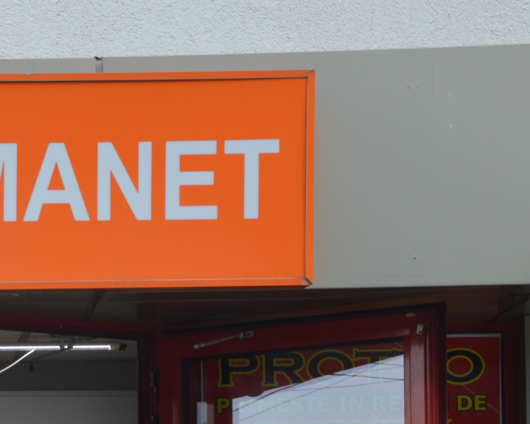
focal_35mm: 184
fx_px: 2892
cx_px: -198
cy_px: 511
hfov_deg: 10.2
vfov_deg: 8.3
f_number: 8
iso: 400
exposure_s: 1/80
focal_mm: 45
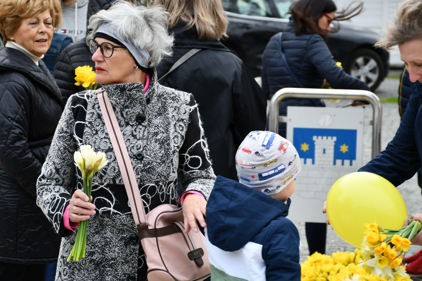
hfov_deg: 14.7
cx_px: 210
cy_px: 141
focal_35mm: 140
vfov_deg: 9.8
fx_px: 1641
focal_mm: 90
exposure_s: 1/250
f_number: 6.3
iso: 200
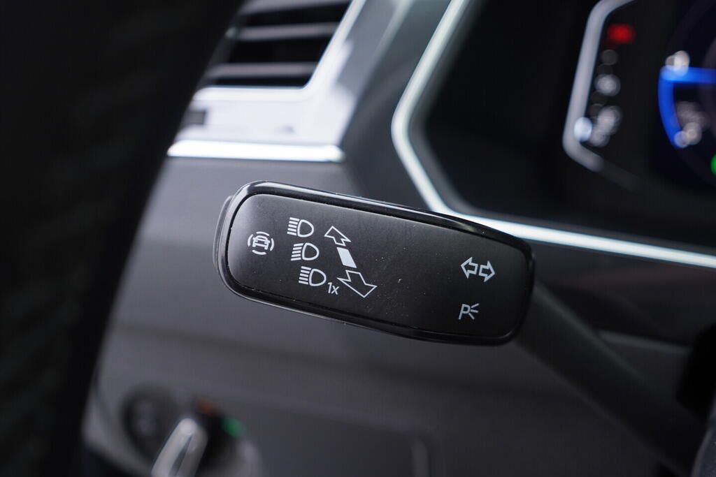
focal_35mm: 36
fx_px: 716
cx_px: 358
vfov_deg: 36.9
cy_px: 238
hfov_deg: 53.1
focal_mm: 24
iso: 250
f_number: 2.8
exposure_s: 1/40
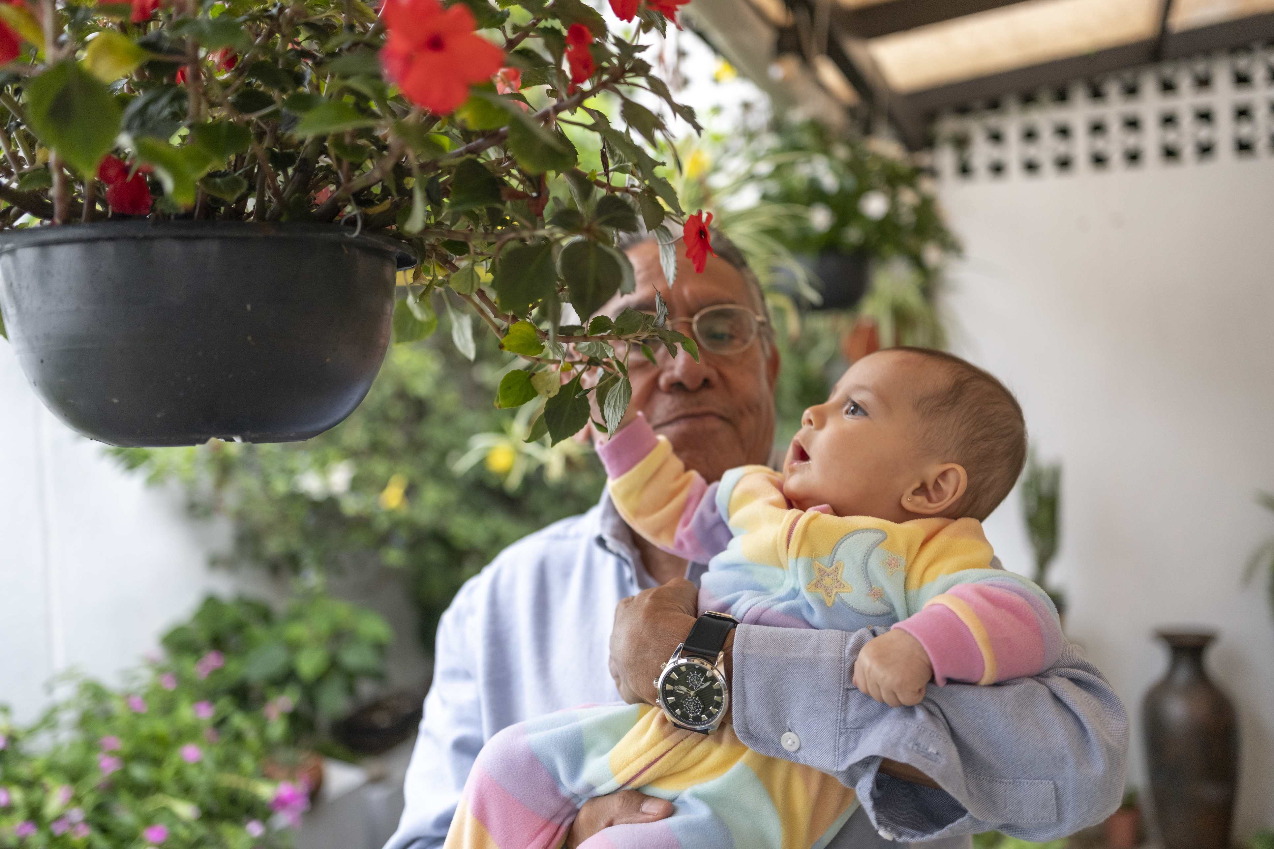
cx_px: 637
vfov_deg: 37.9
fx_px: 1239
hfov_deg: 54.4
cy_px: 424
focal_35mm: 35
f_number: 1.4
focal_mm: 23
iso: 400
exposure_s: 1/500
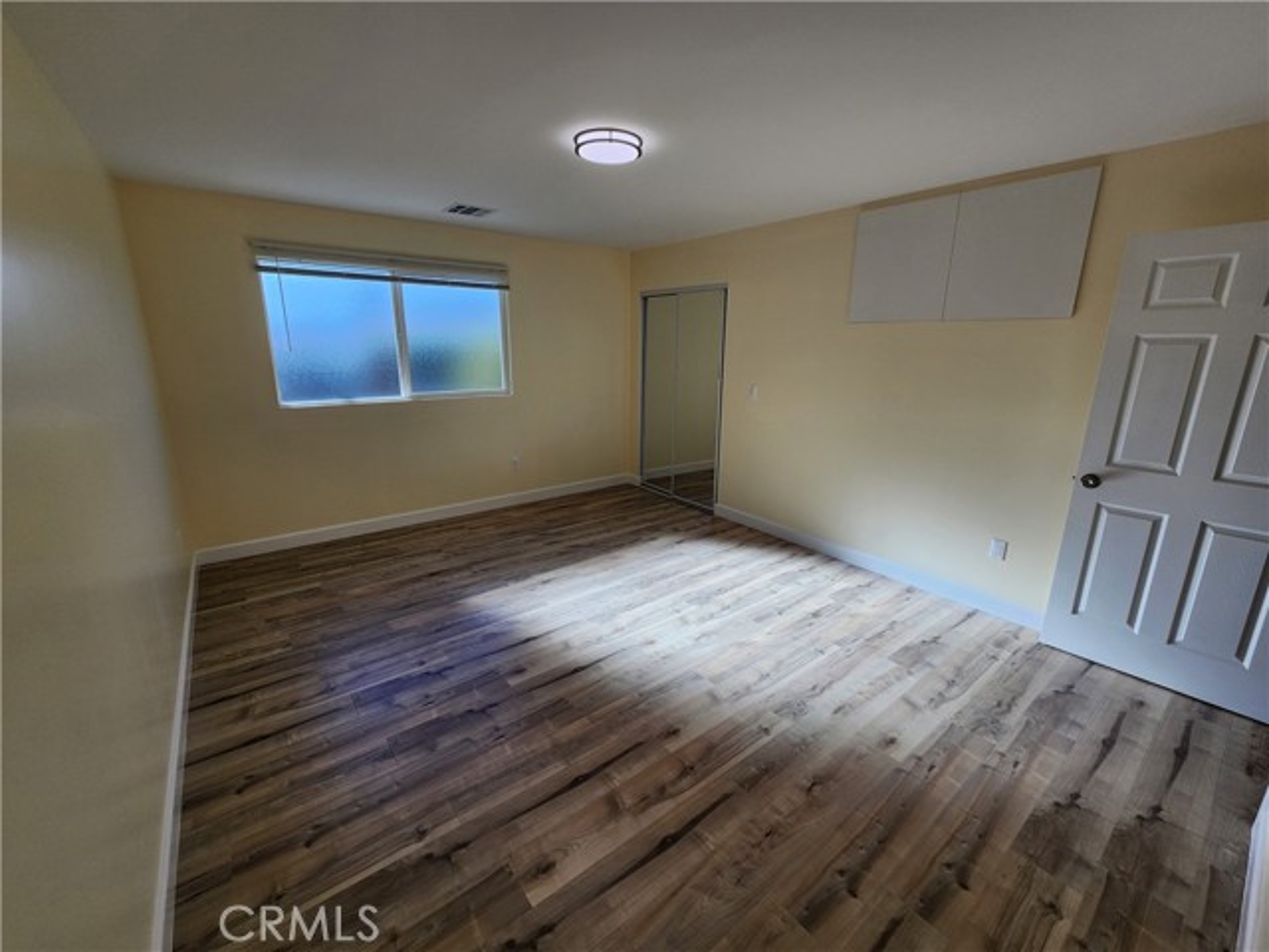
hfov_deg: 106.2
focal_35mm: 13
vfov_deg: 89.9
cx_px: 634
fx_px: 477
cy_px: 476
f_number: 2.2
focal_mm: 2.2
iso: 50
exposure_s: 1/516
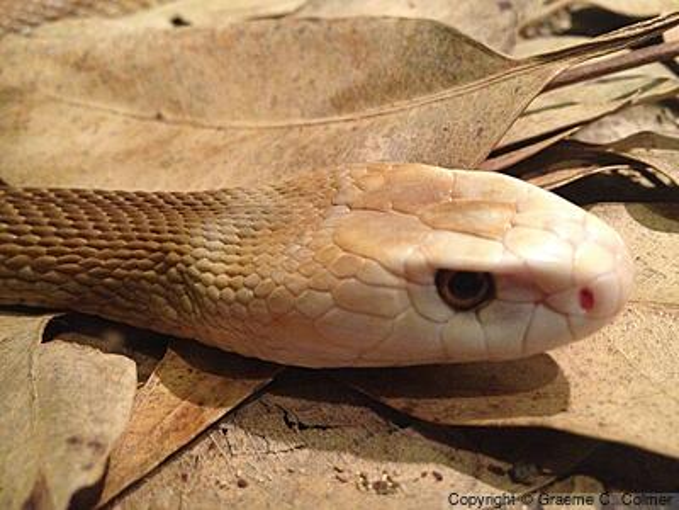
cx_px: 340
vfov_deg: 40.7
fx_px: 687
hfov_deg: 52.6
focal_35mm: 35
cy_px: 255
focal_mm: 4.28
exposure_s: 1/15
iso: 500
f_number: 2.4
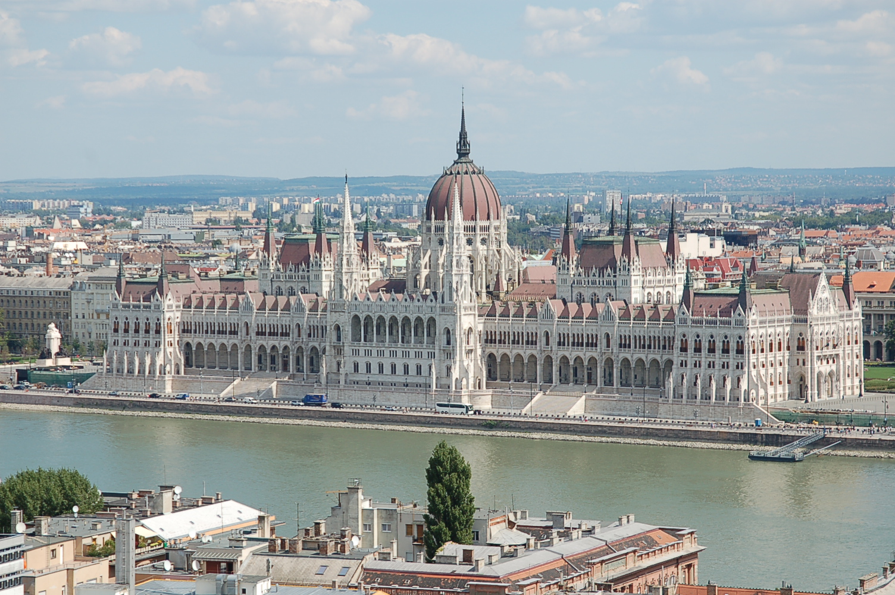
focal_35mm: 117
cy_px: 298
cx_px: 448
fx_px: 2906
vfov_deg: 11.7
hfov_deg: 17.5
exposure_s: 1/640
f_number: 6.3
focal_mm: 78
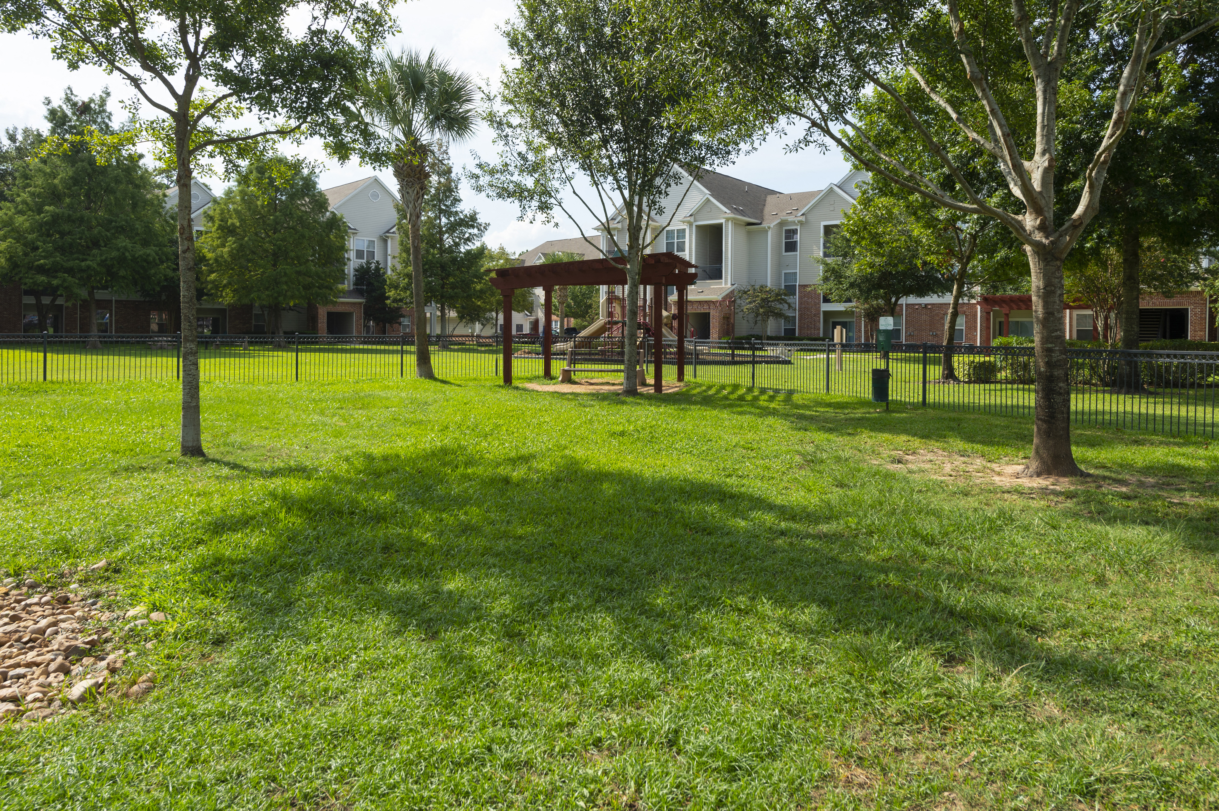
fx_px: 812
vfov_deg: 53.1
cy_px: 406
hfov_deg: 73.8
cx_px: 610
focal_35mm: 24
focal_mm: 24
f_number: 11
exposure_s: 1/160
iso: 200
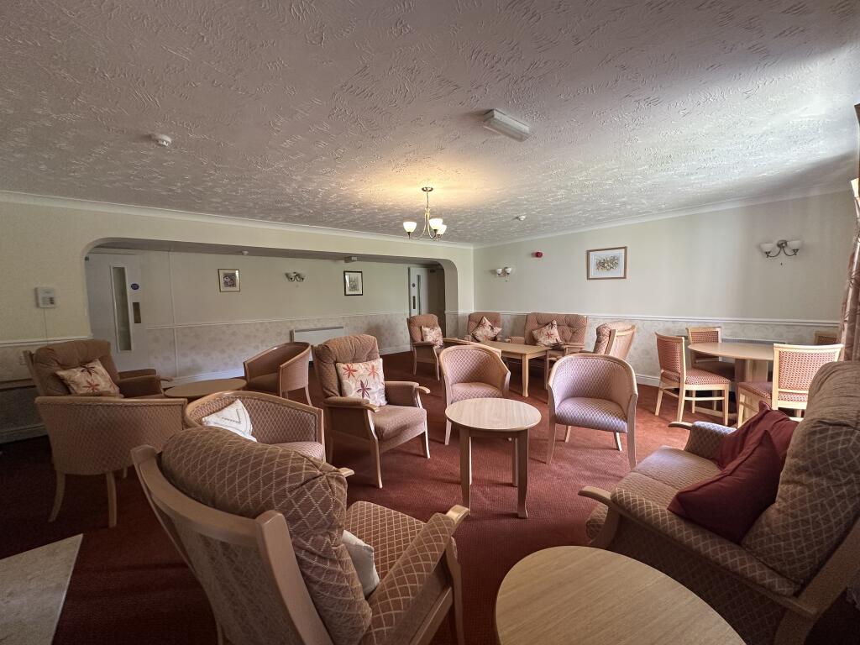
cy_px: 322
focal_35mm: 14
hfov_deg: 102.1
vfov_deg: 85.7
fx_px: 348
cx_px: 430
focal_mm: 2.22
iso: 200
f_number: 2.2
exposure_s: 1/99
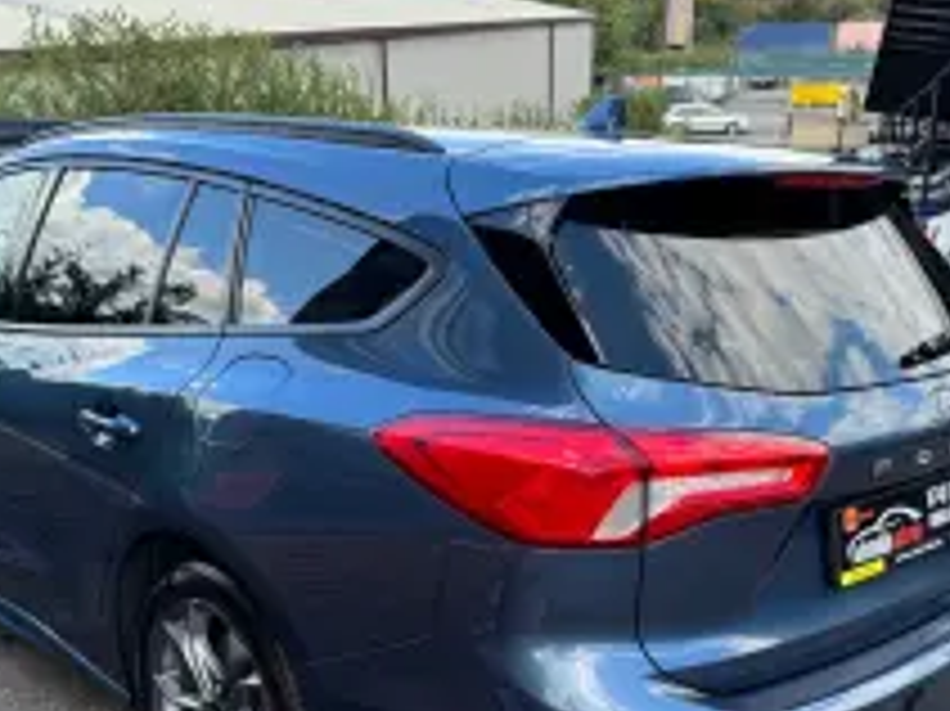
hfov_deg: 45.8
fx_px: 1125
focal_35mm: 41
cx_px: 450
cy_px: 504
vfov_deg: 34.6
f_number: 1.78
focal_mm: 6.76
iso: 80
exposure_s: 1/539
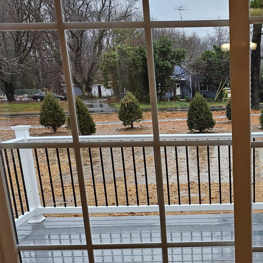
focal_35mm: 46
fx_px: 395
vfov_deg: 36.1
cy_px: 193
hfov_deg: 34.7
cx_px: 236
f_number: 1.7
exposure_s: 1/120
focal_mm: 6.3
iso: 80
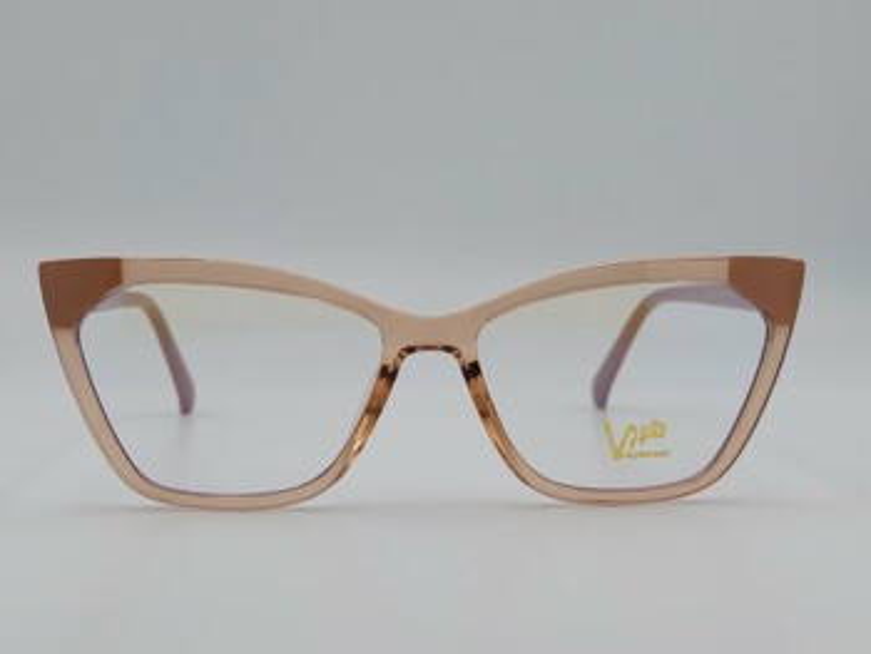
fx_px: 629
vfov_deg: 54.9
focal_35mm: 25
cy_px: 327
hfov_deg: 69.4
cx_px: 436
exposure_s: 1/1531
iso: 40
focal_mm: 5.23
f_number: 1.8
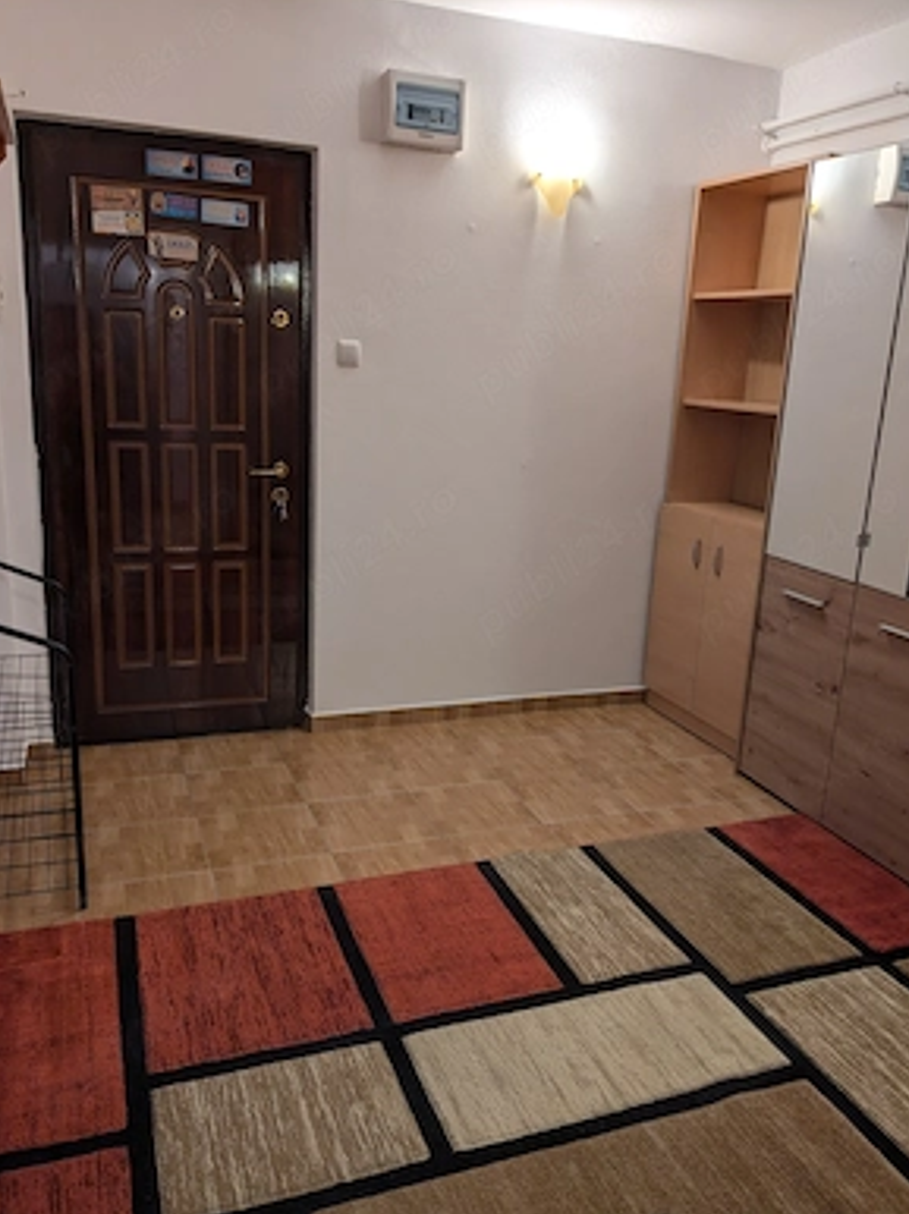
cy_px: 613
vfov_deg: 63.5
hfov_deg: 49.7
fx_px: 981
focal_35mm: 28
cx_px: 466
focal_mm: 4.38
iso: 47
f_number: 1.73
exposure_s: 1/33.3
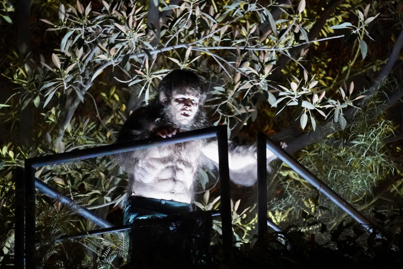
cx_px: 202
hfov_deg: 11.0
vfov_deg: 7.3
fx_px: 2093
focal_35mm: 187
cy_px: 134
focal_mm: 125
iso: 12800
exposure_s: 1/30
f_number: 5.6
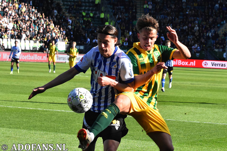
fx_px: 662
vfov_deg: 13.0
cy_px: 76
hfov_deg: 19.5
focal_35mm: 105
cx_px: 114
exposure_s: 1/2000
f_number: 5.6
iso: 2000
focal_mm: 70
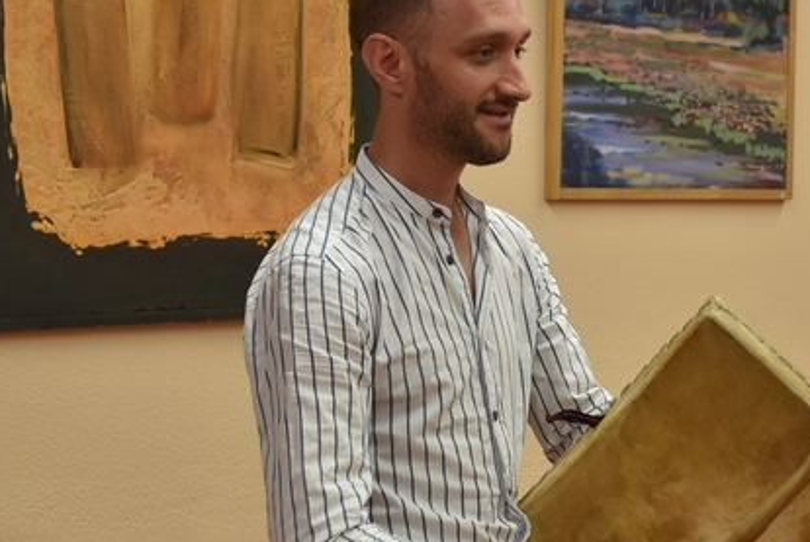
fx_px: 2570
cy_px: 413
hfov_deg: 17.5
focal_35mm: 114
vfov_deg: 12.0
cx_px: 828
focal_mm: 35
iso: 500
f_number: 4.2
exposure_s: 1/60
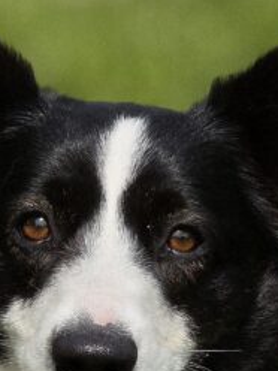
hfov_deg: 3.1
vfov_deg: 4.2
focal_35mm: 474
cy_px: 332
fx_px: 5076
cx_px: 108
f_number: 3.4
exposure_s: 1/1000
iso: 32
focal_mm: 18.6
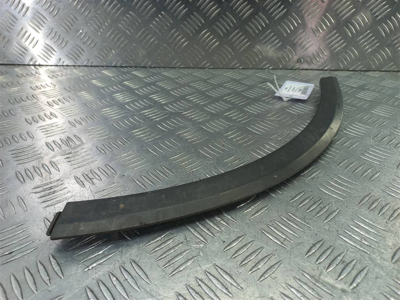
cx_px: 200
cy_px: 150
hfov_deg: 69.4
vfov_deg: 54.9
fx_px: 289
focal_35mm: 25
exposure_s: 1/50
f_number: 1.8
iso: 50
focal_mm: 4.6
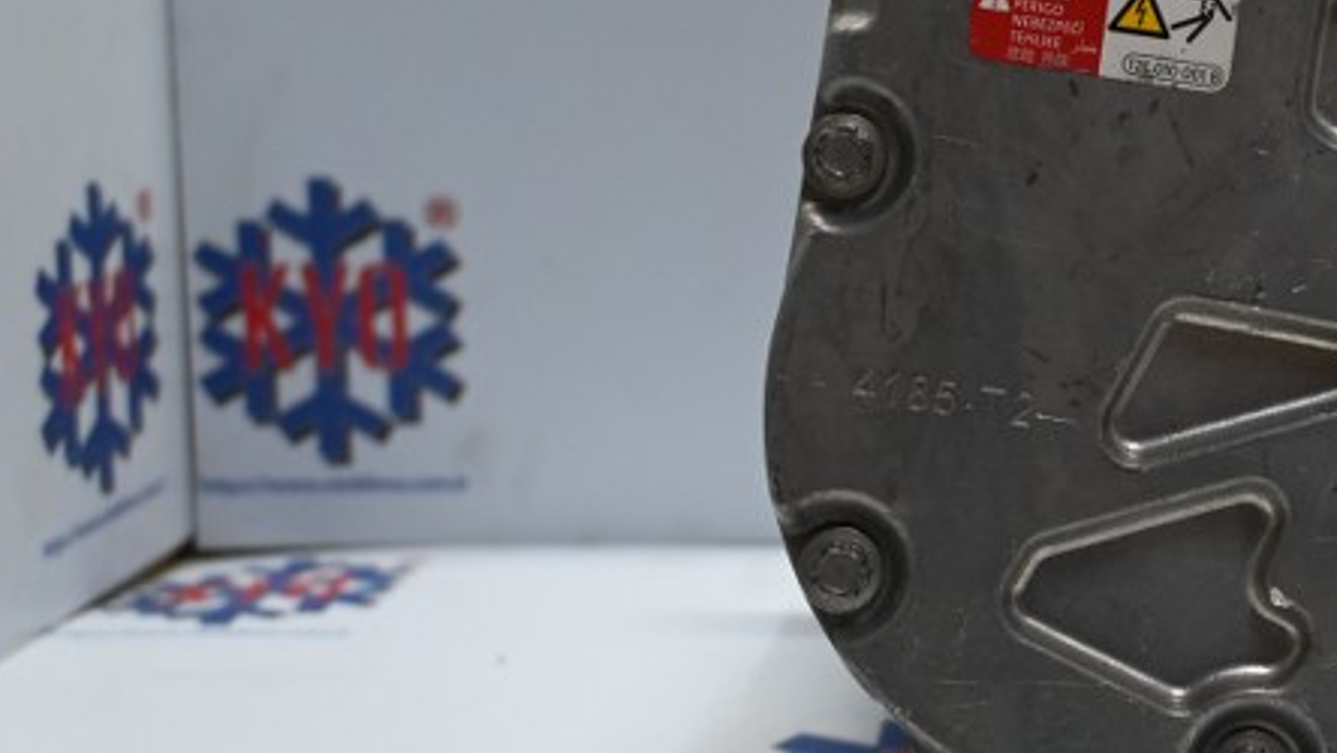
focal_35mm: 69
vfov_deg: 17.3
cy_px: 255
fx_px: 2462
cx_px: 1114
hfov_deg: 29.5
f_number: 4.2
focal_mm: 24.5
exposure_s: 1/125
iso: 1000
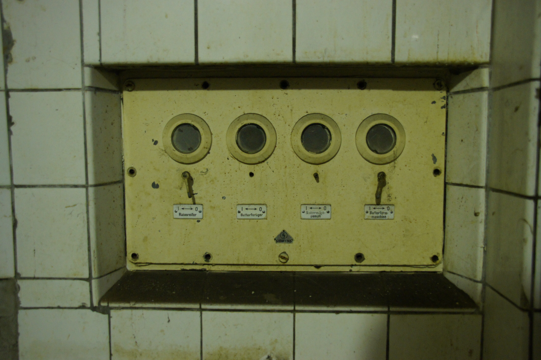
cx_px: 270
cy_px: 180
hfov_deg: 57.2
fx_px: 496
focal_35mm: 33
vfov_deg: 40.0
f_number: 4
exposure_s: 1/125
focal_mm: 22
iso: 1600
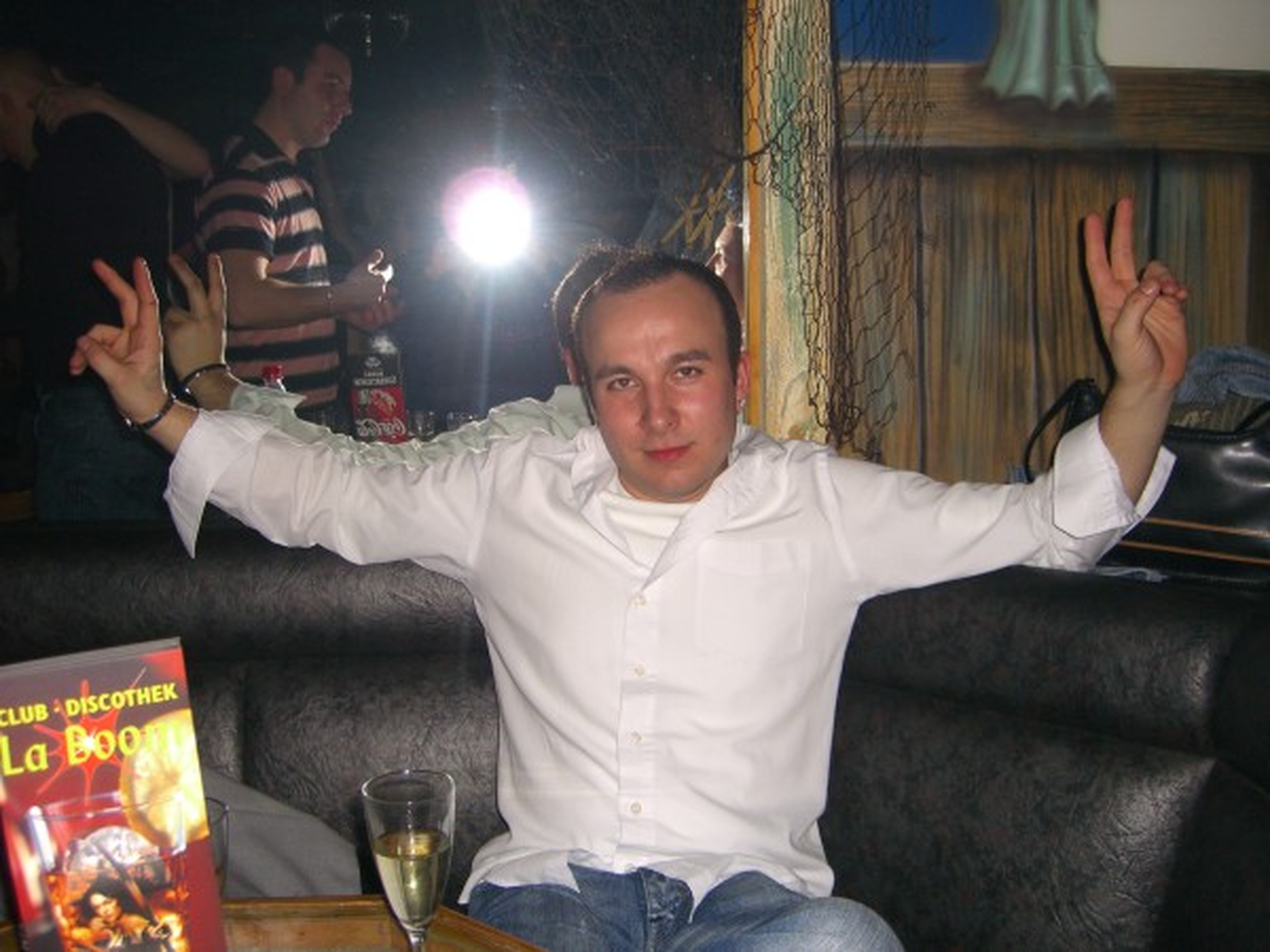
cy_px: 476
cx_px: 635
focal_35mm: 38
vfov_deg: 37.7
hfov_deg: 49.0
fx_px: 1394
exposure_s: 1/60
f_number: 2.8
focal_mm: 7.9
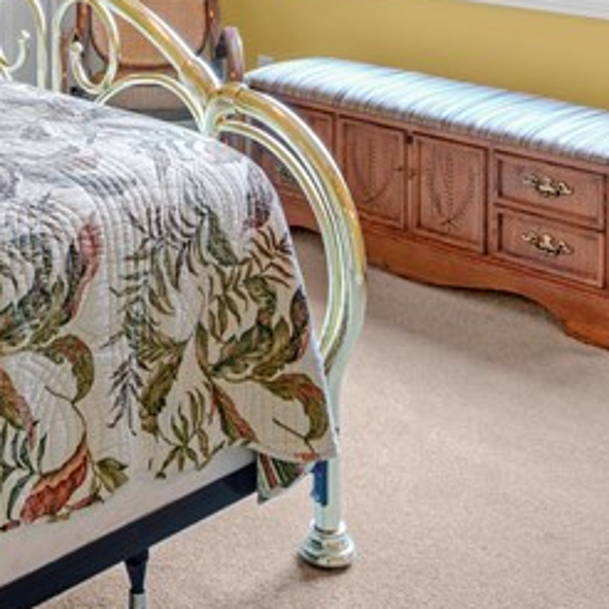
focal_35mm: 62
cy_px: -207
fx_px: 1232
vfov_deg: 24.0
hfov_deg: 27.3
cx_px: 129
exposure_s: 1/2.5
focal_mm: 11
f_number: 7.1
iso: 100
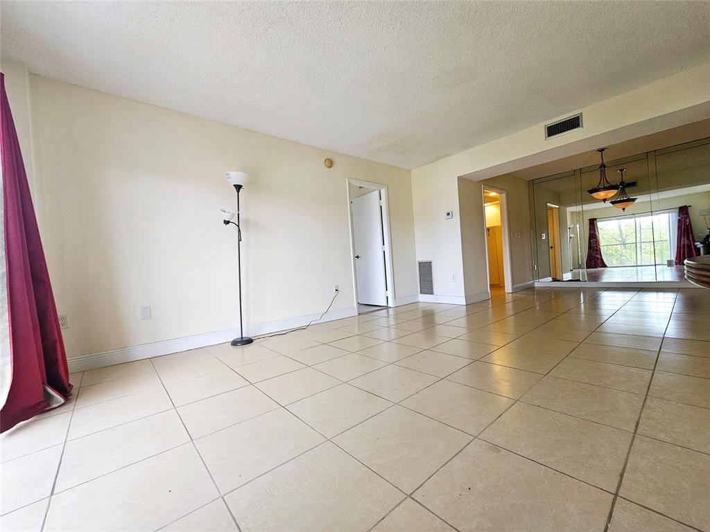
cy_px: 266
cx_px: 355
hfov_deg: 106.2
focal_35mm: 13
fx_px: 267
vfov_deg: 89.9
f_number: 2.2
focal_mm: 2.2
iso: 80
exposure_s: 1/77.5
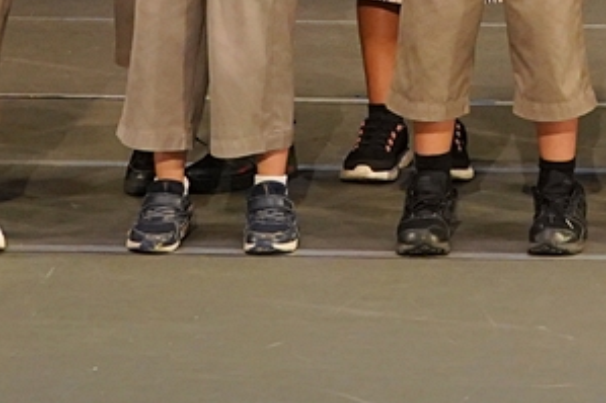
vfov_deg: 5.7
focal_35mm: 233
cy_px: -535
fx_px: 3920
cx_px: 786
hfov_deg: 8.7
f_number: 4.5
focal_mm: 43
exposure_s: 1/200
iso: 4000
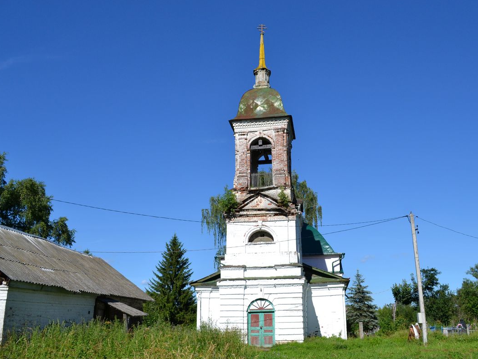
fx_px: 456
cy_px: 180
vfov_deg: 43.0
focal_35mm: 33
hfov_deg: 55.3
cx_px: 262
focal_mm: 20
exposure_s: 1/2000
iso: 400
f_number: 7.1
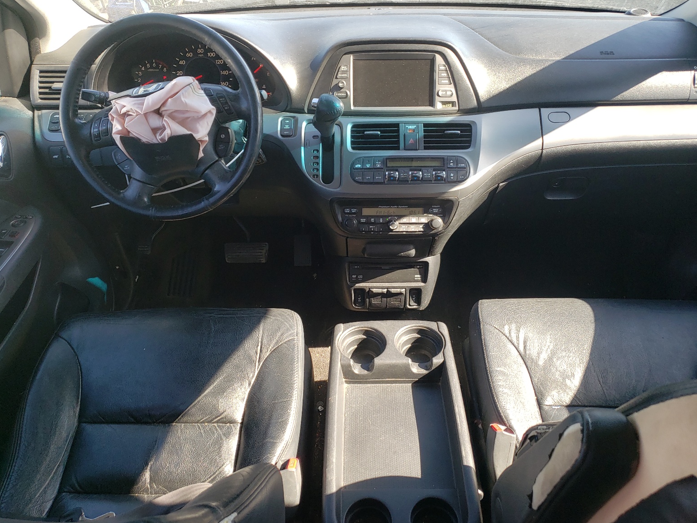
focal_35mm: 27
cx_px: 353
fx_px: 544
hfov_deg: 65.3
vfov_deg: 51.4
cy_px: 261
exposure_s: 1/208
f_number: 1.5
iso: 50
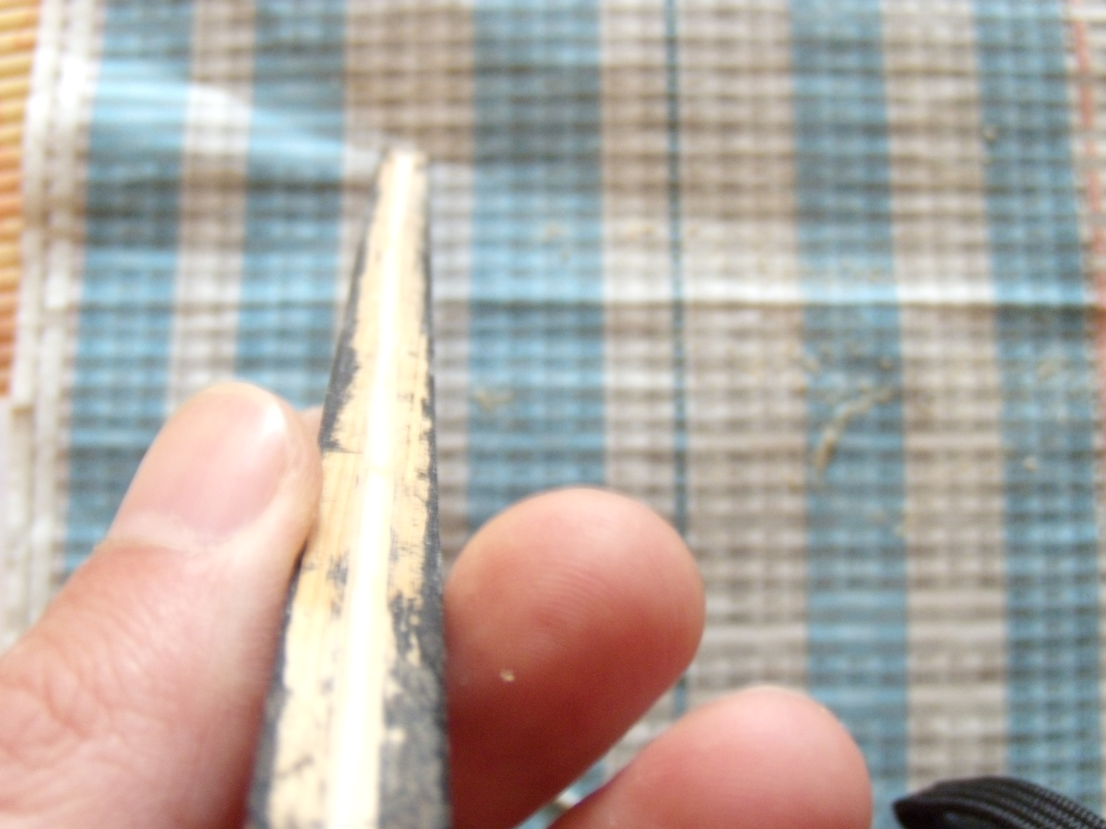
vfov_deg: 39.7
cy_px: 414
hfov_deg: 51.4
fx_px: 1150
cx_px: 553
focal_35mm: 36
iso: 400
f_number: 3.6
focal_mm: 6.4
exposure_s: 1/15
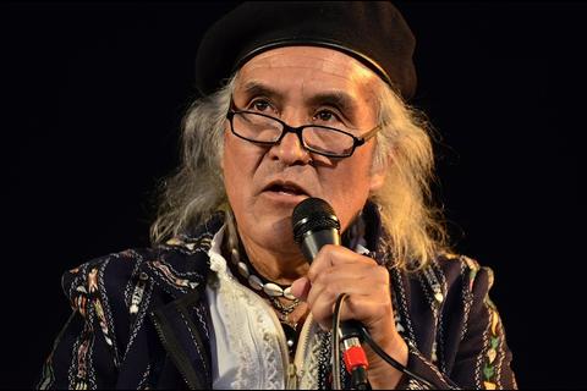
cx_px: 294
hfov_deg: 8.6
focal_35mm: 240
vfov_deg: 5.7
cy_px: 196
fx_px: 3913
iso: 1250
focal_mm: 160
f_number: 2.8
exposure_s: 1/100
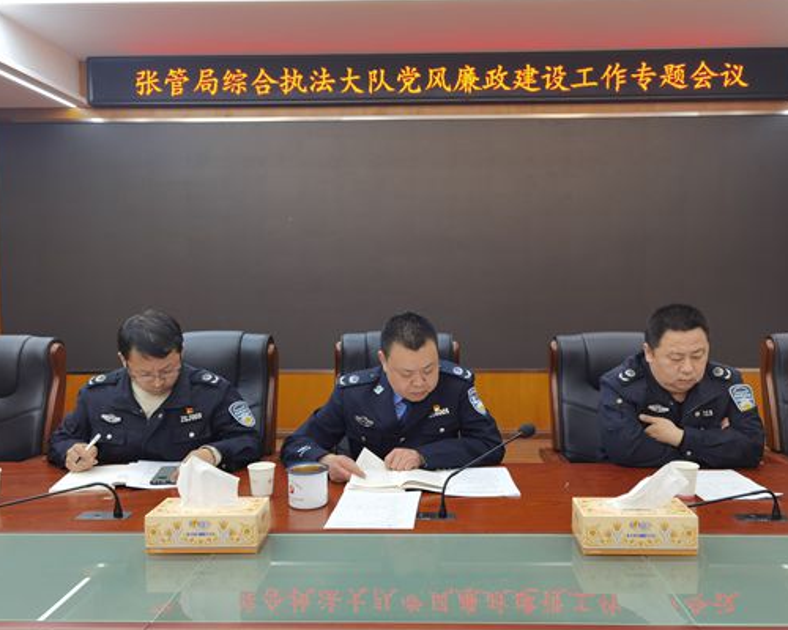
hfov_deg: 60.4
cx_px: 424
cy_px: 314
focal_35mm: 29
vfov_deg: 50.0
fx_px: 676
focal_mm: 6.71
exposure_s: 1/100
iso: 100
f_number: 1.9
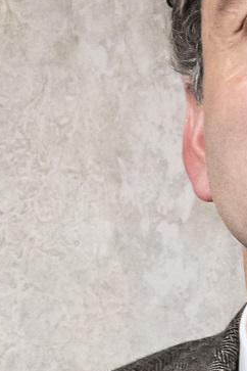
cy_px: 715
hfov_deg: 0.9
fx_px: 15539
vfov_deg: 1.4
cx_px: 320
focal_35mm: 1510
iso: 2000
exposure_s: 1/100
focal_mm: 146
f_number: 4
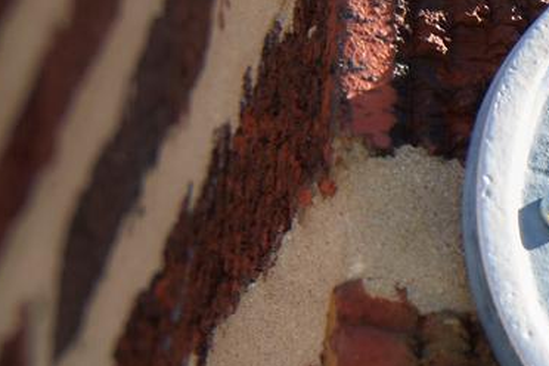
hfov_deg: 7.7
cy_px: 412
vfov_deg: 5.7
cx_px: 1445
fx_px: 3690
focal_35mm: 242
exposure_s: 1/125
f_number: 4
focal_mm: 44
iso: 64
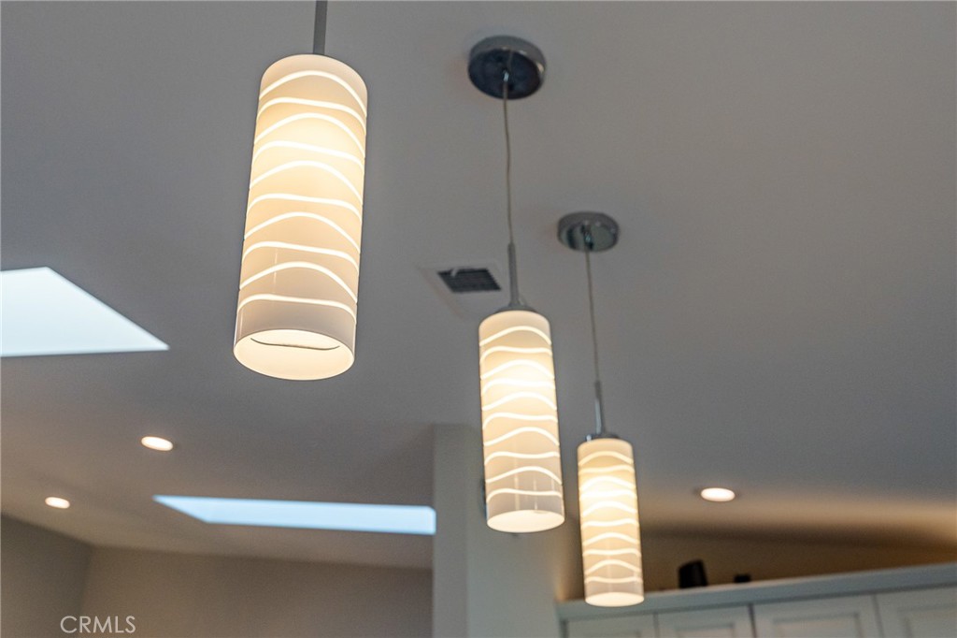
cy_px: 319
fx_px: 957
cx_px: 478
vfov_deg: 36.8
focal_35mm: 36
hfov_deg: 53.1
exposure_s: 1/200
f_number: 4
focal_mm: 24
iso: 250
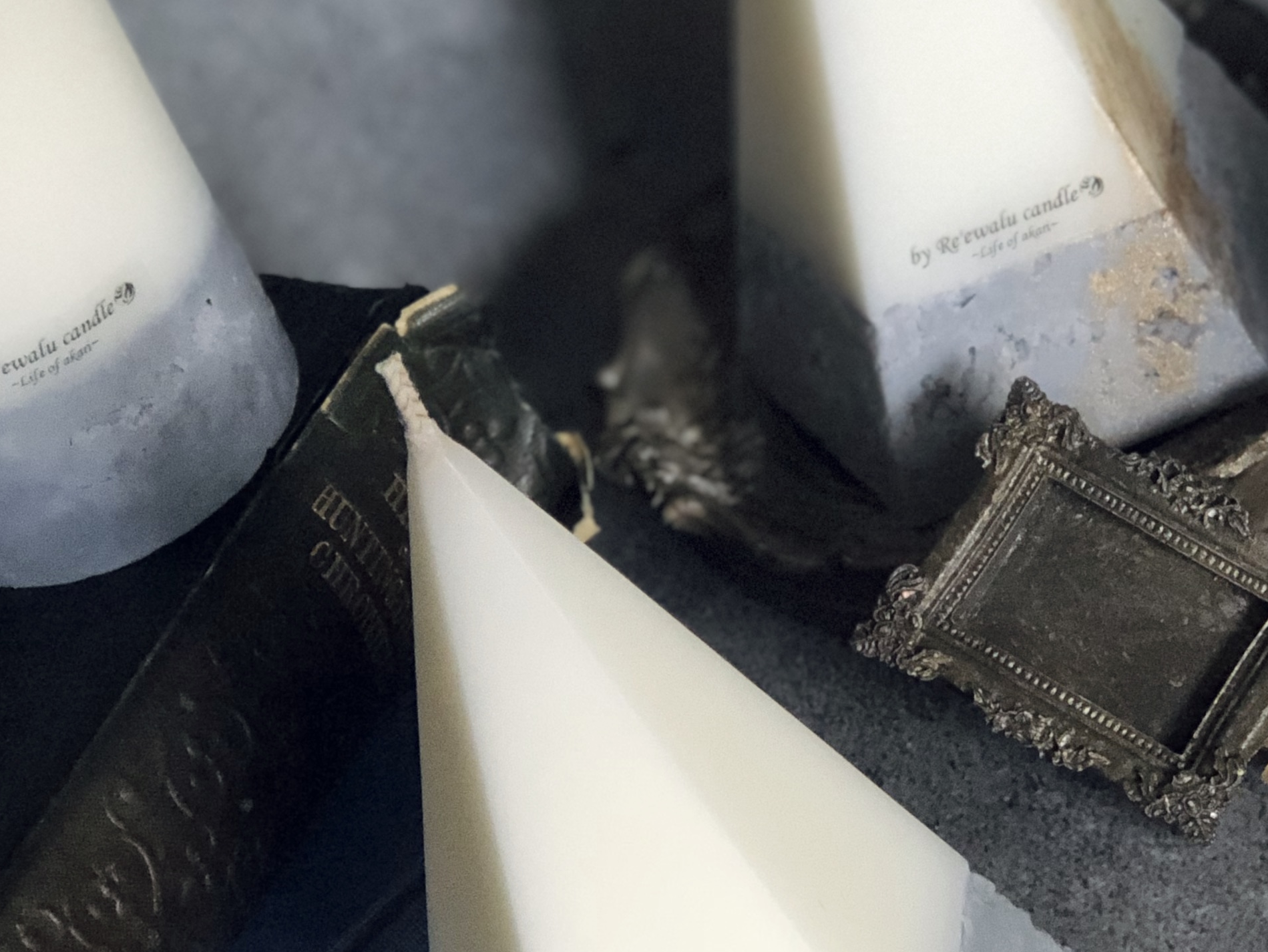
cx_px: 875
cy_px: 486
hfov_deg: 16.2
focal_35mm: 121
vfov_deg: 12.3
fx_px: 4433
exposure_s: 1/30
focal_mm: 6.6
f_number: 2.8
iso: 400
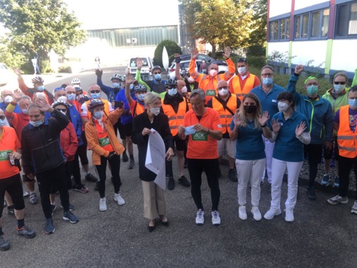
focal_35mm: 28
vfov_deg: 49.7
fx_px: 289
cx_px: 178
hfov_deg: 63.4
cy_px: 134
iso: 25
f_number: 1.8
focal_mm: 4
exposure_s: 1/120
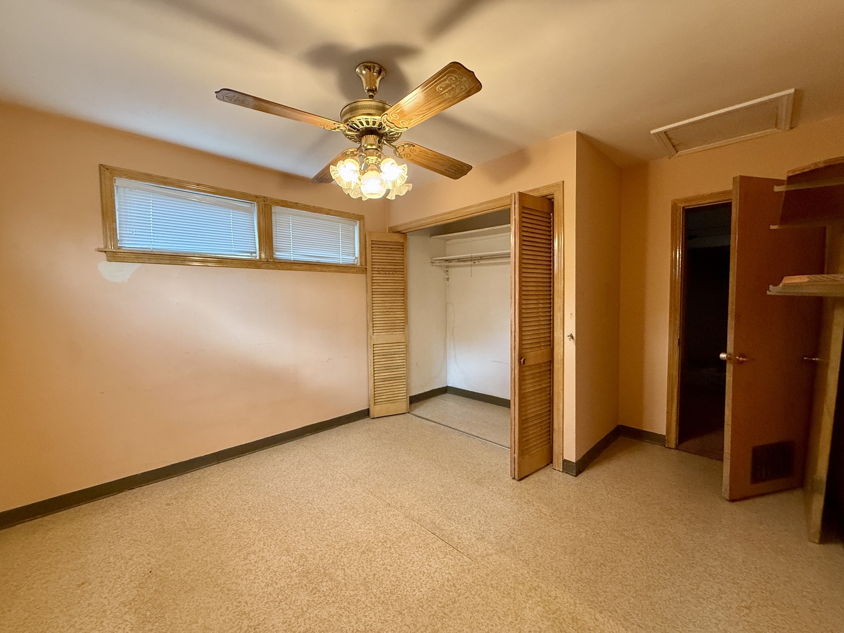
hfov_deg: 102.1
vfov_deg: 85.7
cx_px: 422
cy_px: 316
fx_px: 341
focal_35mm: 14
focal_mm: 2.22
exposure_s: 1/60
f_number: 2.2
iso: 400
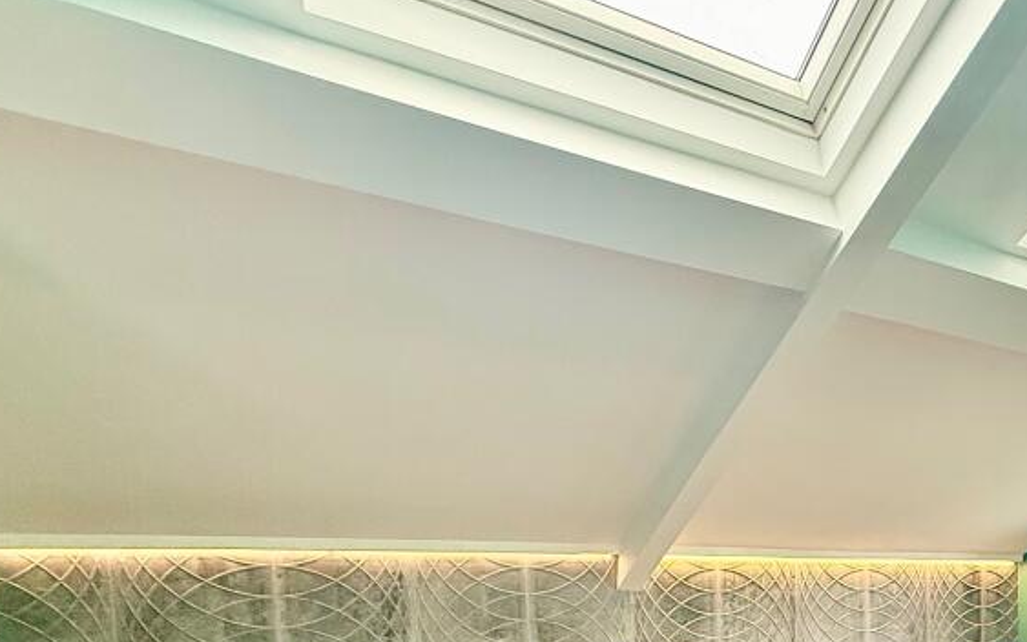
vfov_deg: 39.7
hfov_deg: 64.5
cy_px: 662
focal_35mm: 27
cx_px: 762
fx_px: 756
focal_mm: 2.22
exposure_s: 1/50
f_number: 2.2
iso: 500
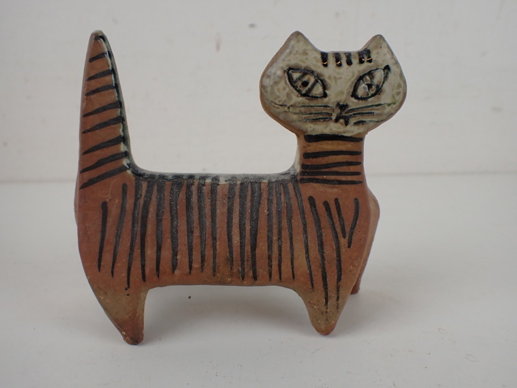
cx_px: 258
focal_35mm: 30
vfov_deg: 46.8
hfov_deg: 60.0
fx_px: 448
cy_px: 194
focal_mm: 5.4
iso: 160
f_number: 2.3
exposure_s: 1/125
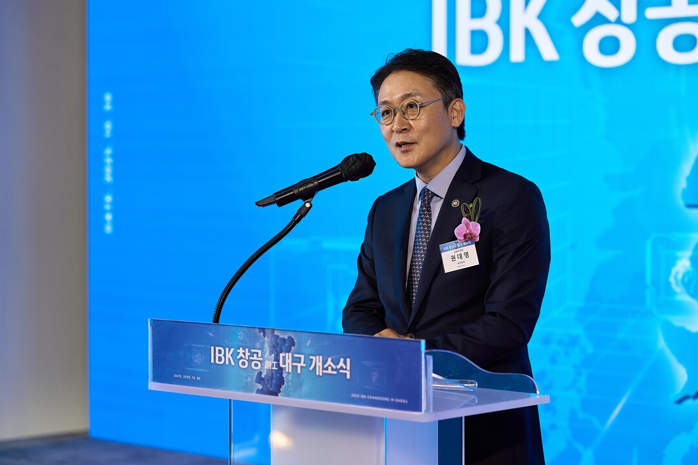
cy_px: 232
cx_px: 349
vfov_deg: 14.9
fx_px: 1784
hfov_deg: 22.1
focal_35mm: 92
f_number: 2.8
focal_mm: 92
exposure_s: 1/200
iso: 640
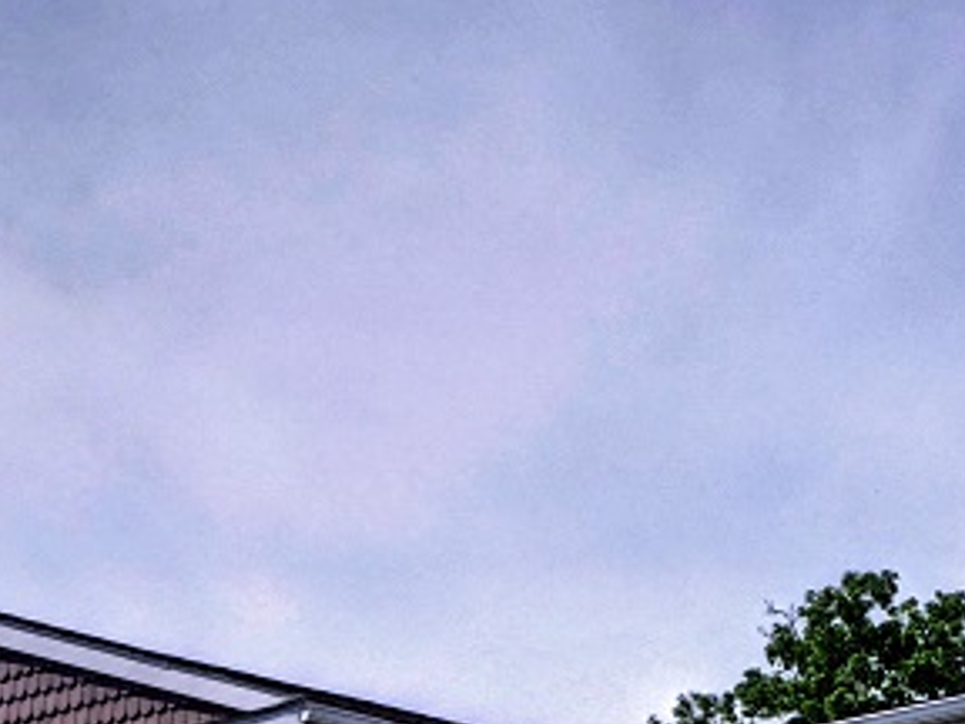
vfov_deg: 11.8
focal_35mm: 117
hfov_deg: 15.7
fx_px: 3262
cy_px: 1242
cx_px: 1382
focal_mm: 13
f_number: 8
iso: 100
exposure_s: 1/400
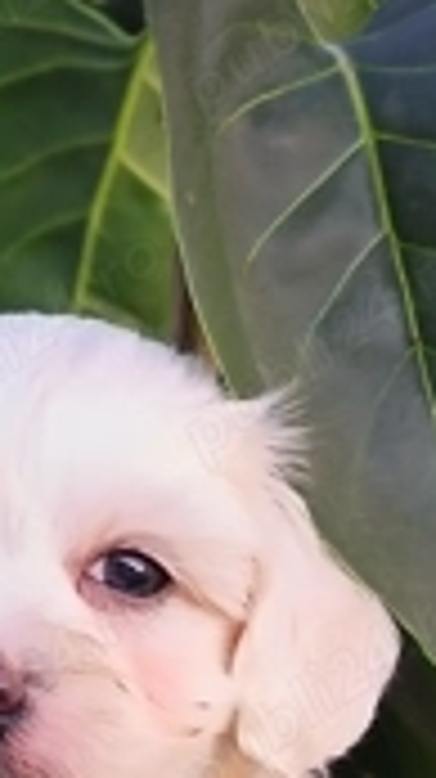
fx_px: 2493
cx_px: -144
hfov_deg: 9.8
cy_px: 765
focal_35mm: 121
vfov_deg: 17.4
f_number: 4
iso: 195
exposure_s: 1/100
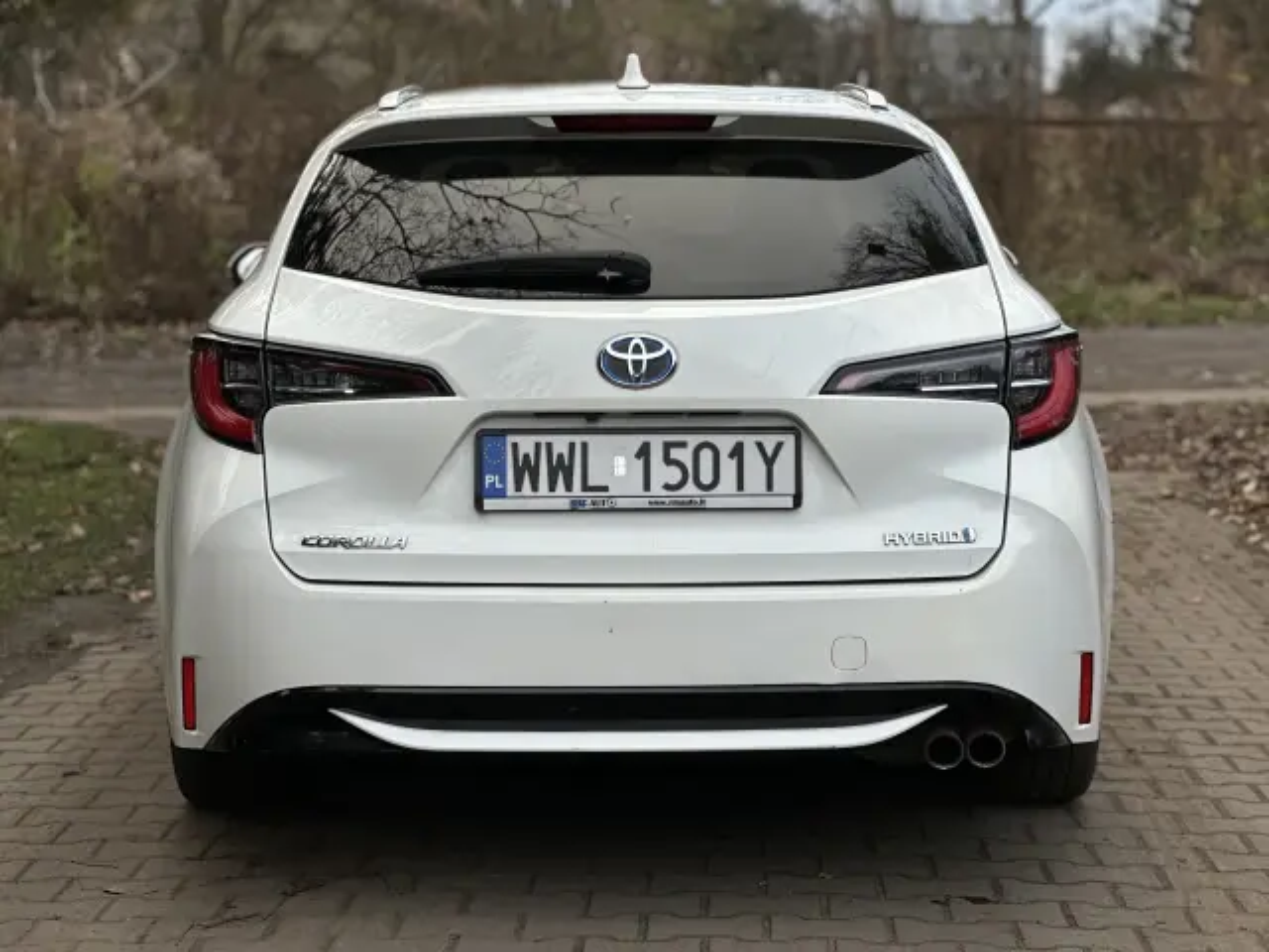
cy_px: 476
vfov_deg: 19.1
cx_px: 634
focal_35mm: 77
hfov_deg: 25.3
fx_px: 2823
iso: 40
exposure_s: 1/121
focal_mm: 9
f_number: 2.8
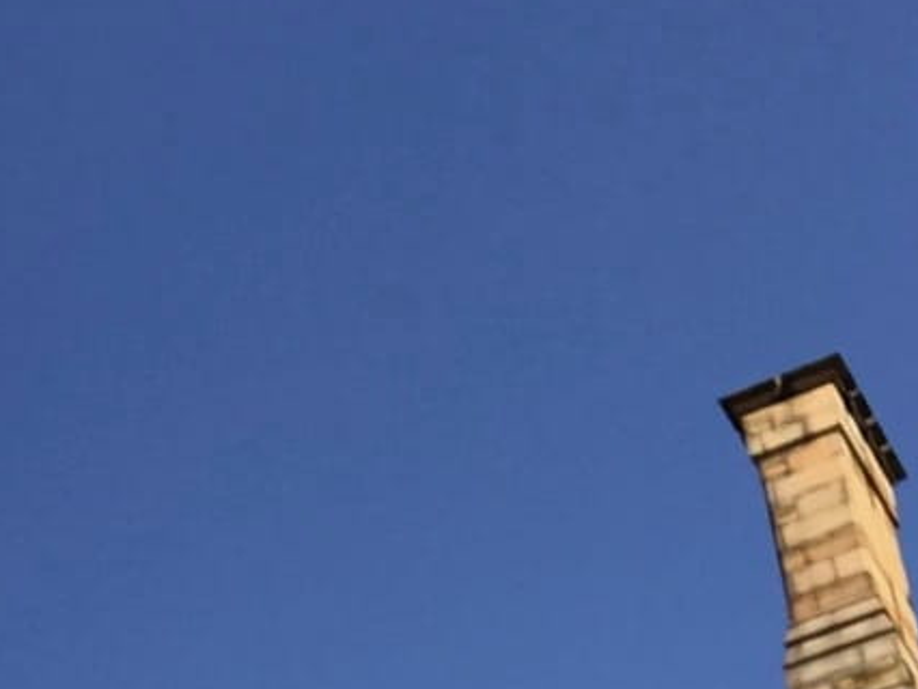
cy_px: 999
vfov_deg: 12.2
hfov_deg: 17.0
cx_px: 412
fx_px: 3078
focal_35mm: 116
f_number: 2.2
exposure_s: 1/1083
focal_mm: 2.87
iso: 25
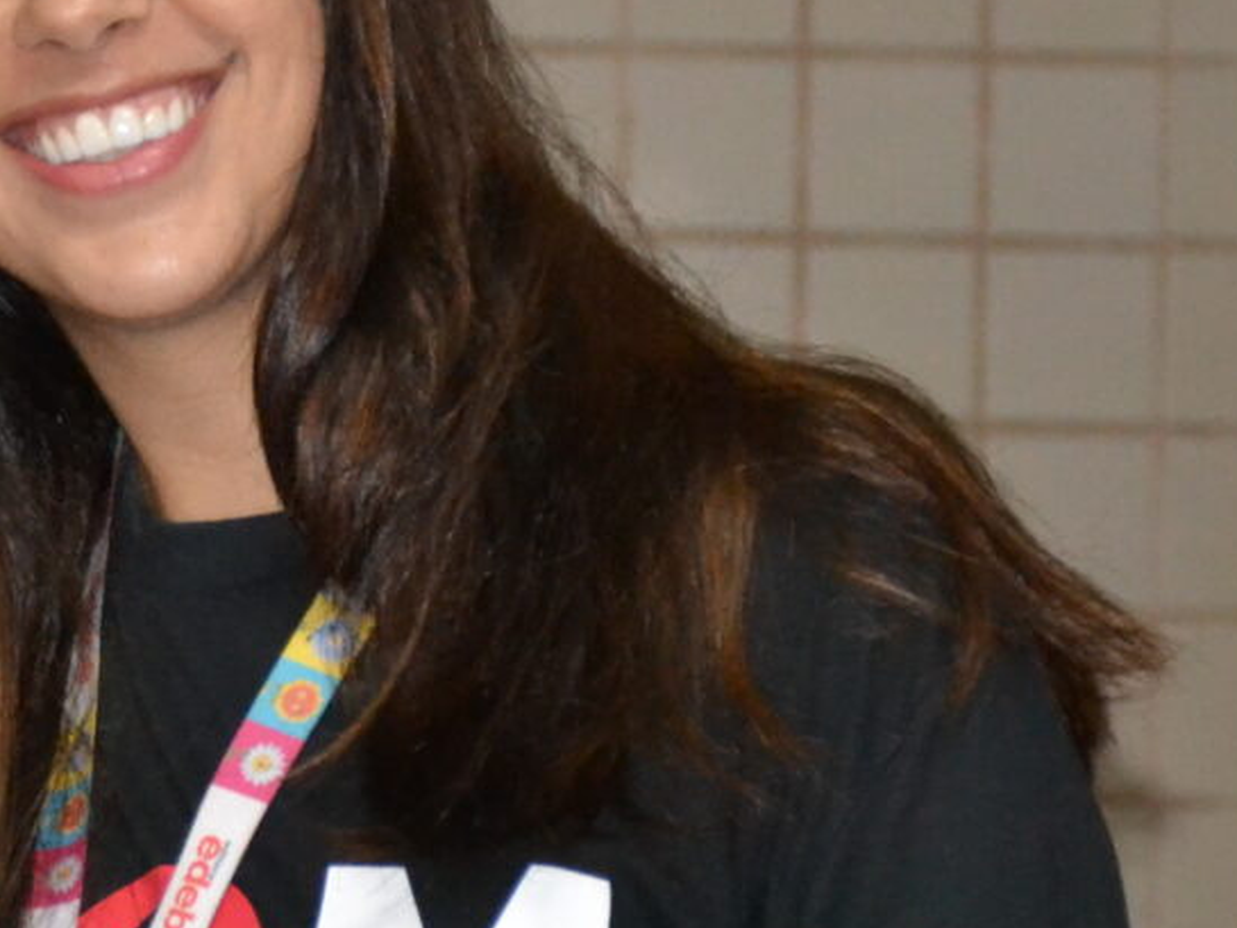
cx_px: -402
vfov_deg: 3.4
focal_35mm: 432
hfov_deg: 4.6
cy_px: 245
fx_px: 15430
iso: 3200
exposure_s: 1/60
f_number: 5.3
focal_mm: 85
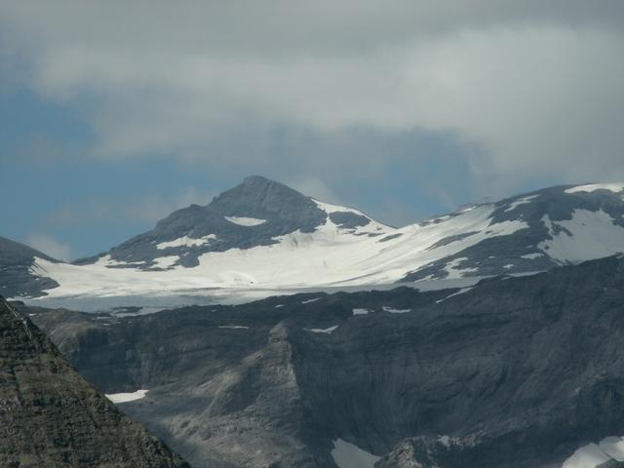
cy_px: 234
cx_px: 312
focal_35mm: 175
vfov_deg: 8.5
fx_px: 3155
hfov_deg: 11.3
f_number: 8
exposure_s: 1/320
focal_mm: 28.68
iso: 50
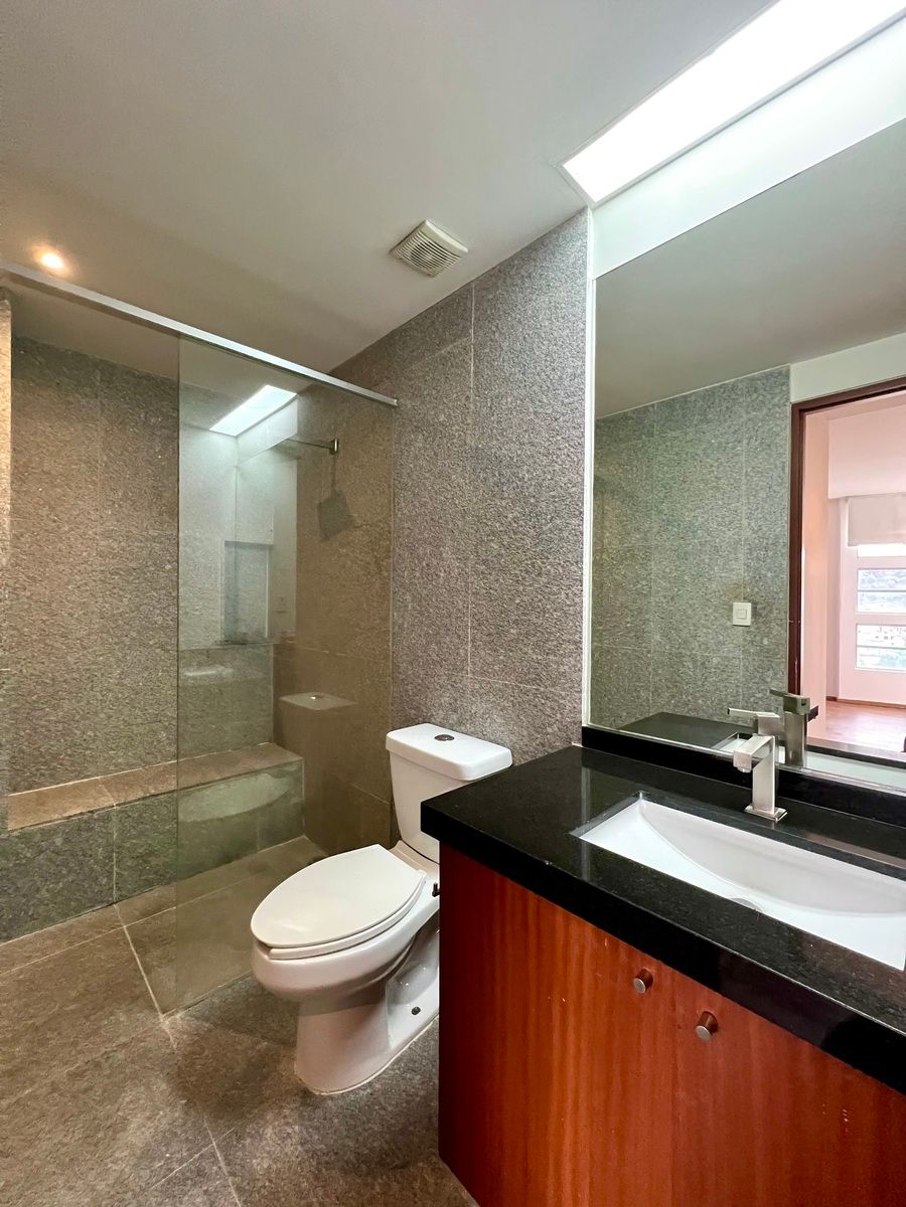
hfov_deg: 89.9
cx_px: 453
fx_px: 454
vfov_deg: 106.2
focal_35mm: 13
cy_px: 604
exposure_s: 1/60
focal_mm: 1.57
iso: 800
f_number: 1.8
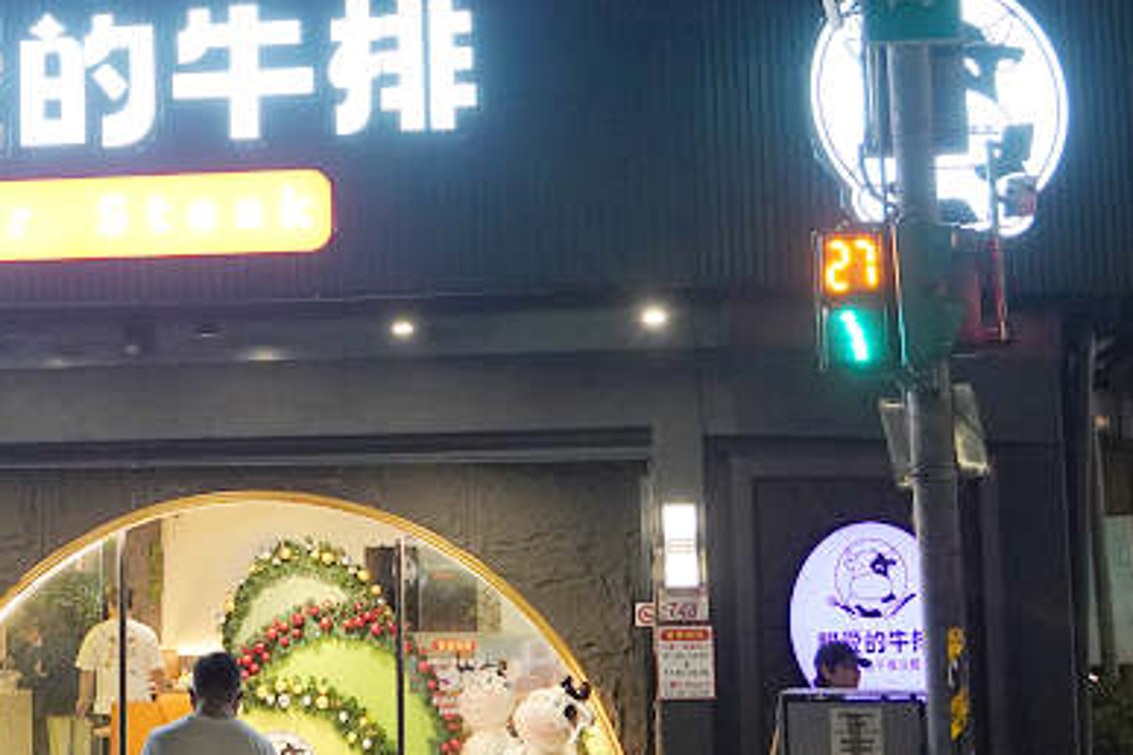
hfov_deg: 21.6
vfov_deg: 14.5
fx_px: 2927
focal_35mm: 93
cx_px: 179
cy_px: 18
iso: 2000
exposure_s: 1/160
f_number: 2.8
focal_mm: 30
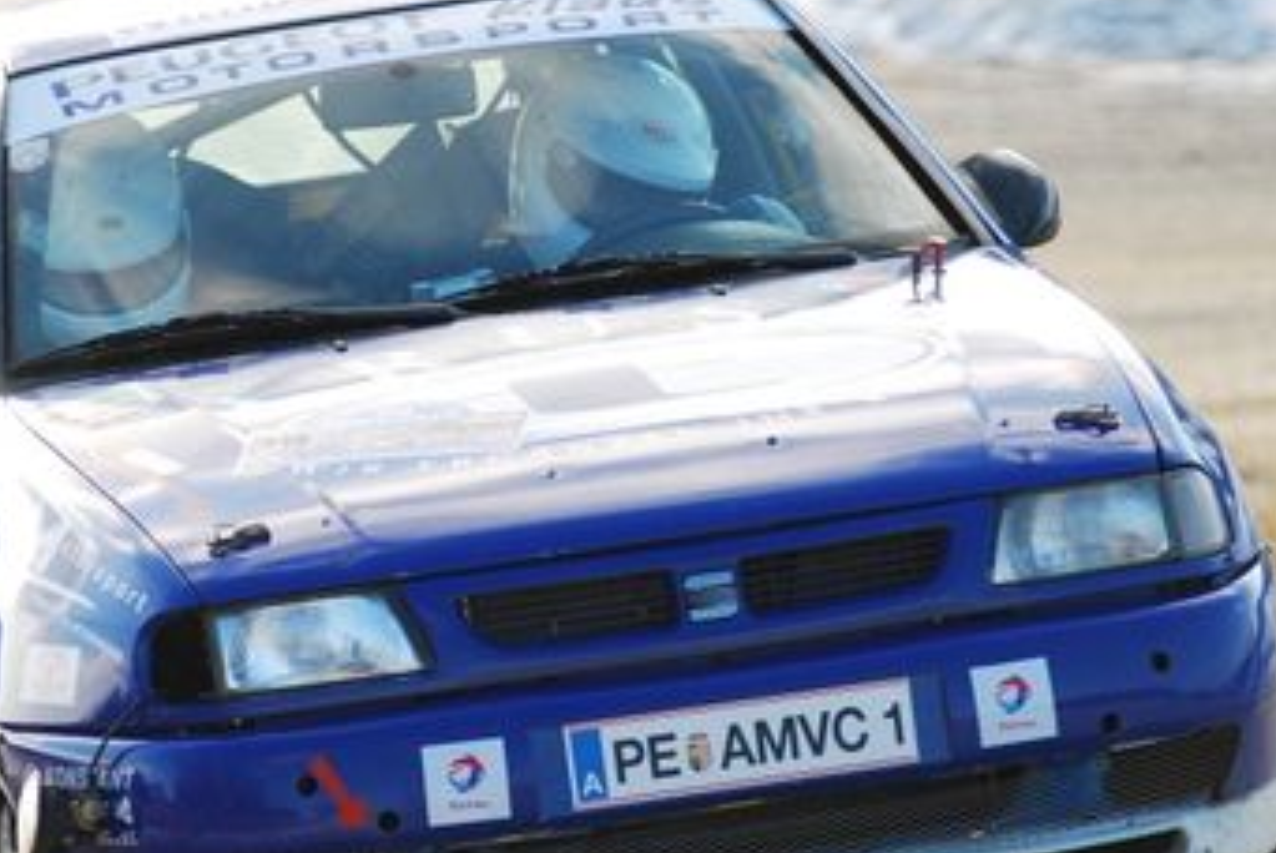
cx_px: 550
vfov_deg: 2.9
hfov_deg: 4.3
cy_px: 556
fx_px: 16951
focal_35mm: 478
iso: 100
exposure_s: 1/400
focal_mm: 185
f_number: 3.5
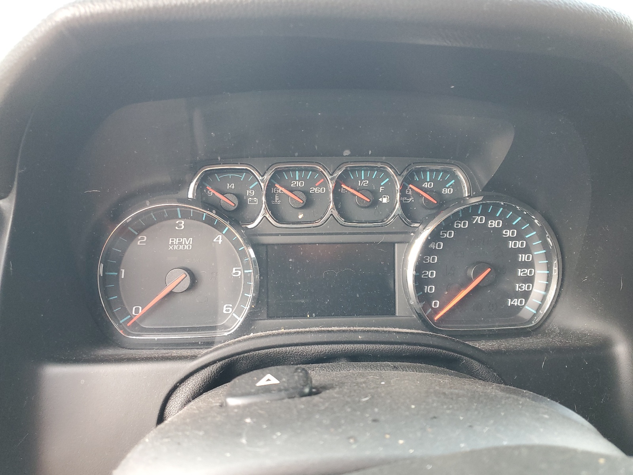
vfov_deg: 53.1
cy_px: 238
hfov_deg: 67.3
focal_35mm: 26
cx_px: 316
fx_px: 475
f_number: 1.5
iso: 138
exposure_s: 1/60.2
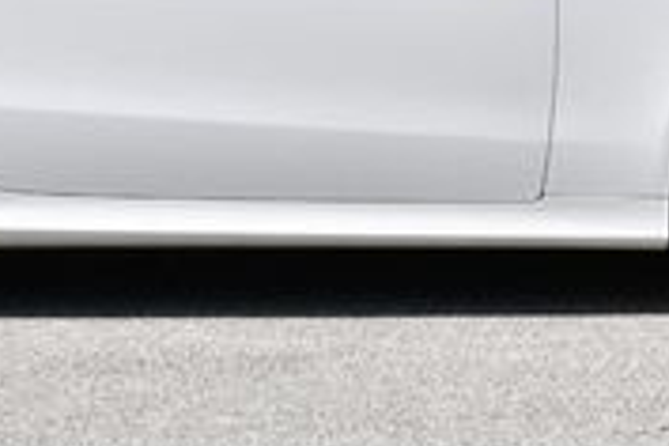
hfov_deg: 9.2
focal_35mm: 224
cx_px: 125
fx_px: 4162
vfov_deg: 6.0
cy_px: -325
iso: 100
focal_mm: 31
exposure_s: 1/320
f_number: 9
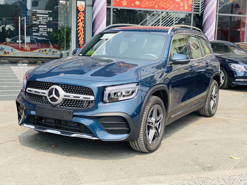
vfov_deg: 28.0
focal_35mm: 52
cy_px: 92
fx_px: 371
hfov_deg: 36.8
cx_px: 124
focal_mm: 6
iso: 20
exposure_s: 1/571
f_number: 2
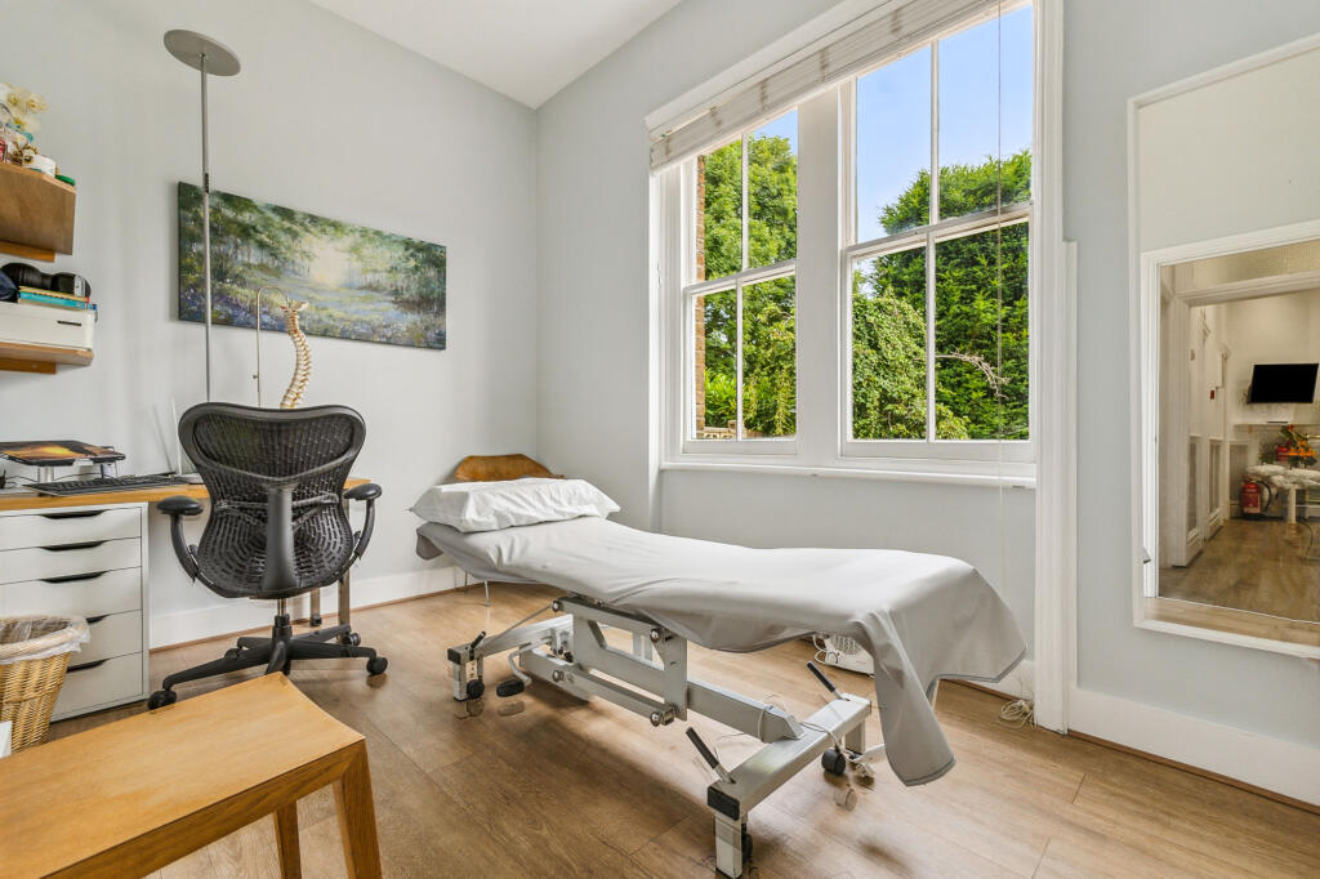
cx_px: 660
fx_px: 550
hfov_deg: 100.4
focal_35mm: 15
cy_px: 440
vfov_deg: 77.3
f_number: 2.8
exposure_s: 1/200
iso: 200
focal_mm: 10
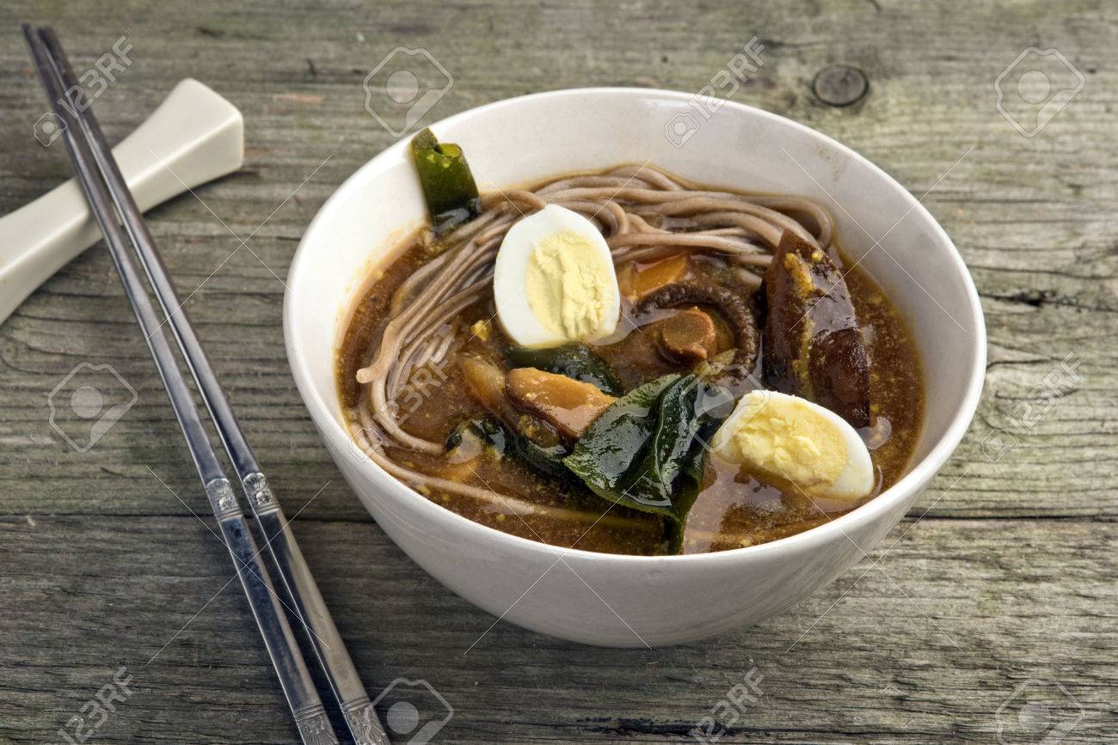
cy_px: 372
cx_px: 559
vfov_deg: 13.0
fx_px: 3261
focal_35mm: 105
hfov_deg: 19.5
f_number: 22
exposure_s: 1/100
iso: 125
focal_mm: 105
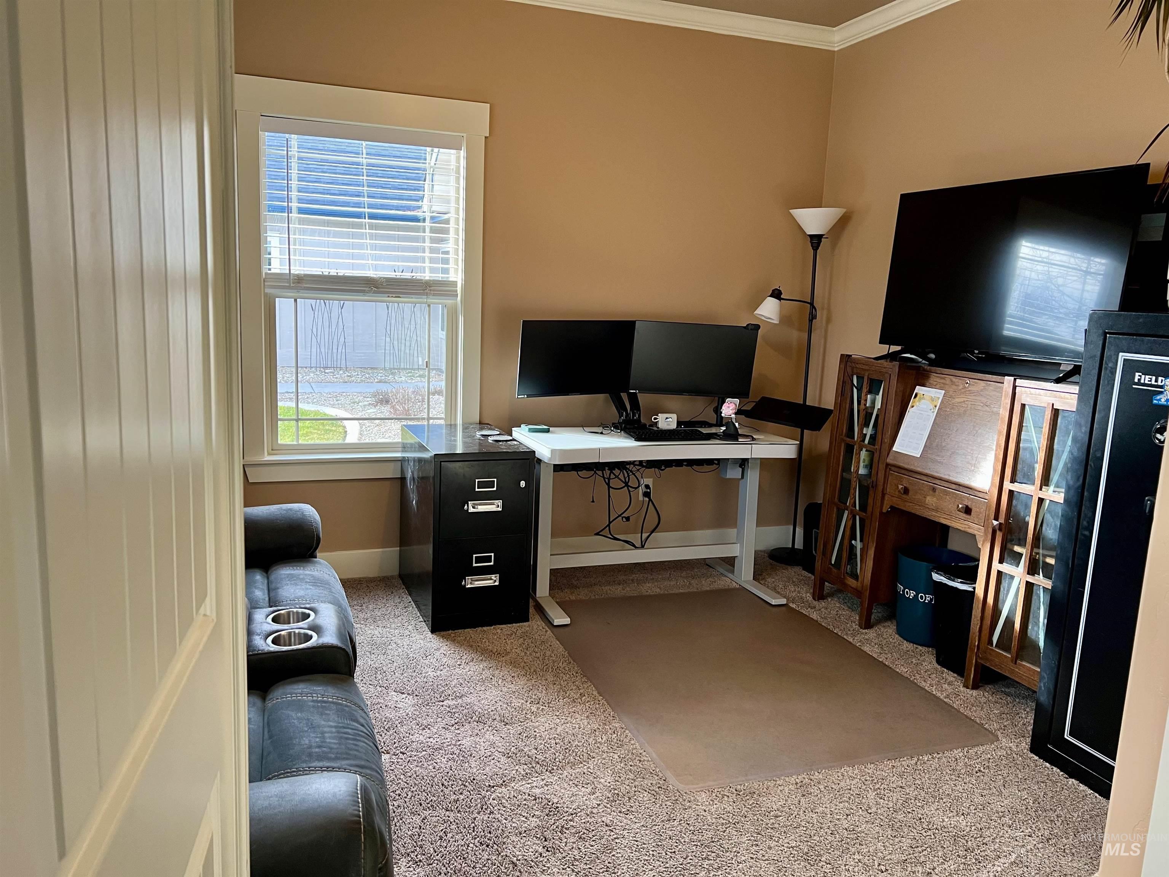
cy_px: 438
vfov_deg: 53.1
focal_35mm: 26
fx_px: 878
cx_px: 584
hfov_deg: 67.3
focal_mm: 5.7
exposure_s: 1/91
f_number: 1.5
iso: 125
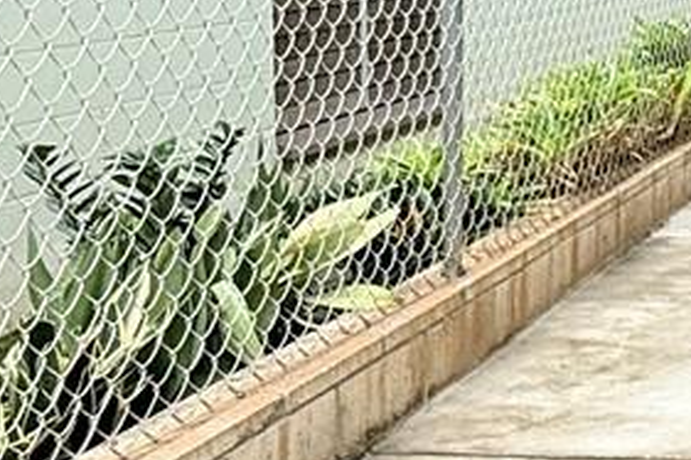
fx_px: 1592
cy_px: 121
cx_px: 1102
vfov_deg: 16.4
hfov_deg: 20.2
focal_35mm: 83
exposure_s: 1/363
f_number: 2.2
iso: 64
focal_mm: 2.22
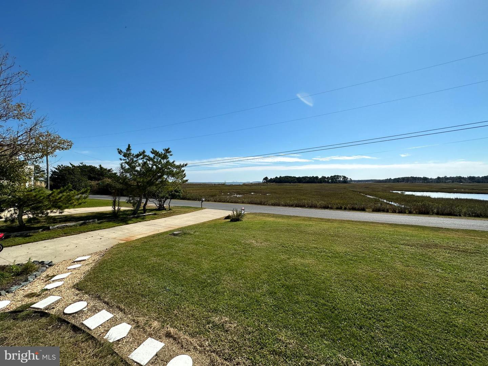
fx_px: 197
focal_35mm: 14
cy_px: 183
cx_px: 244
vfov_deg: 85.7
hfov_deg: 102.1
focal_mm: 2.22
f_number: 2.2
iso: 50
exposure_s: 1/4000
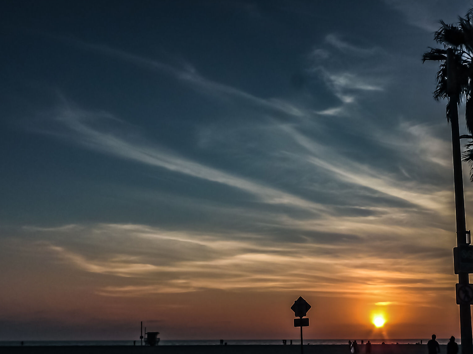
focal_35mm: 38
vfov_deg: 37.1
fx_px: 519
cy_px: 248
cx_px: 324
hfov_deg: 48.0
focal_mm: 4.3
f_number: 6.7
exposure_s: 1/500
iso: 100
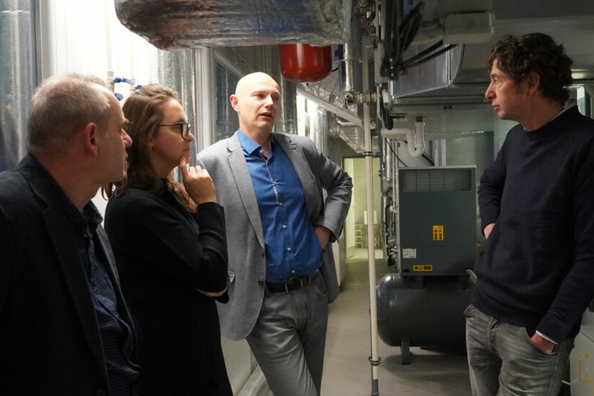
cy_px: 210
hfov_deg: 43.6
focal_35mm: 45
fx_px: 742
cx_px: 300
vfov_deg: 29.9
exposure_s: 1/125
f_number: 4
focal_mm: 24
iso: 6400
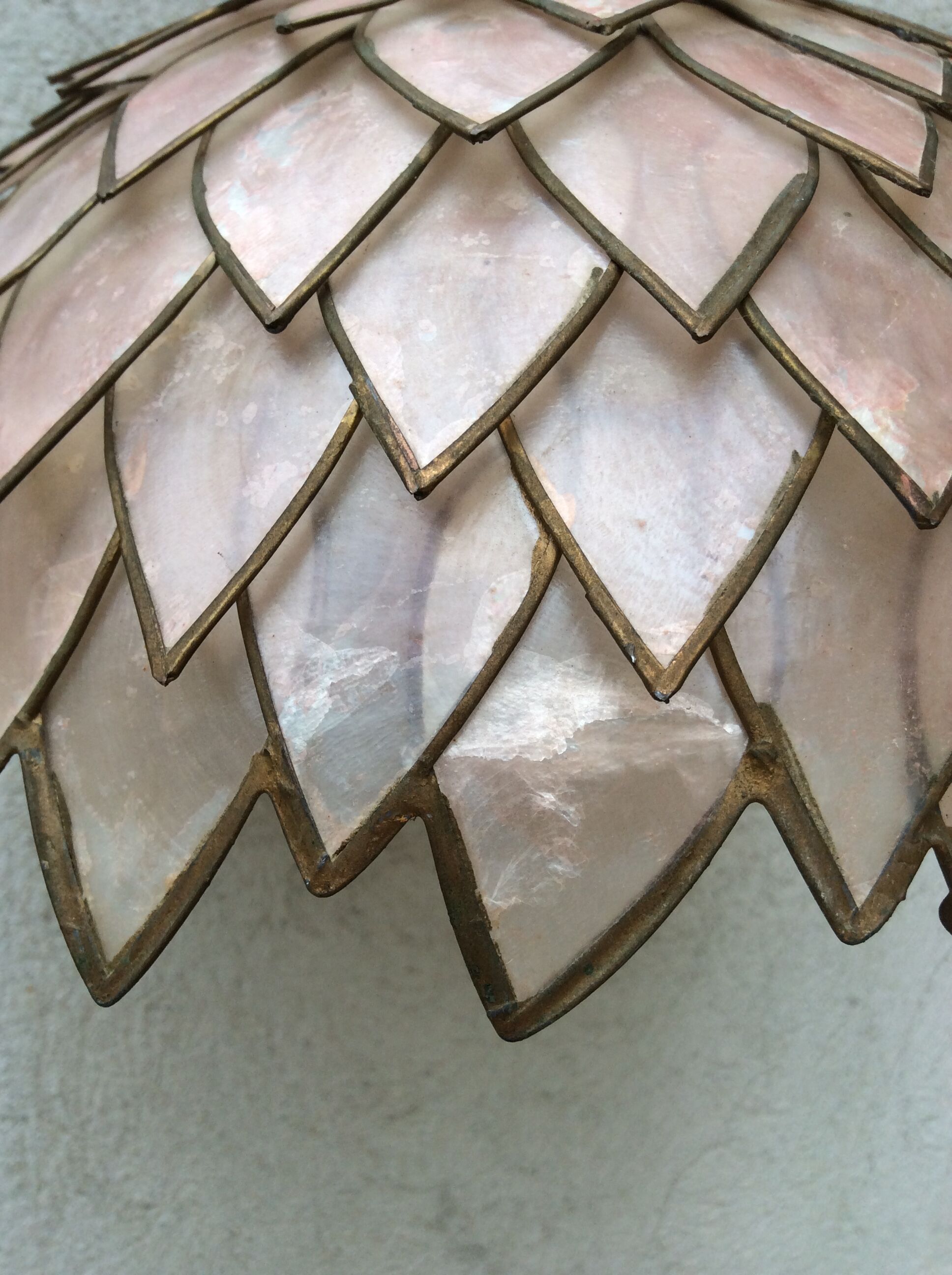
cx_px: 476
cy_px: 638
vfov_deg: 56.9
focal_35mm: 32
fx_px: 1177
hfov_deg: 44.1
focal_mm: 3.3
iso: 32
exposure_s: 1/280
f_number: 2.4
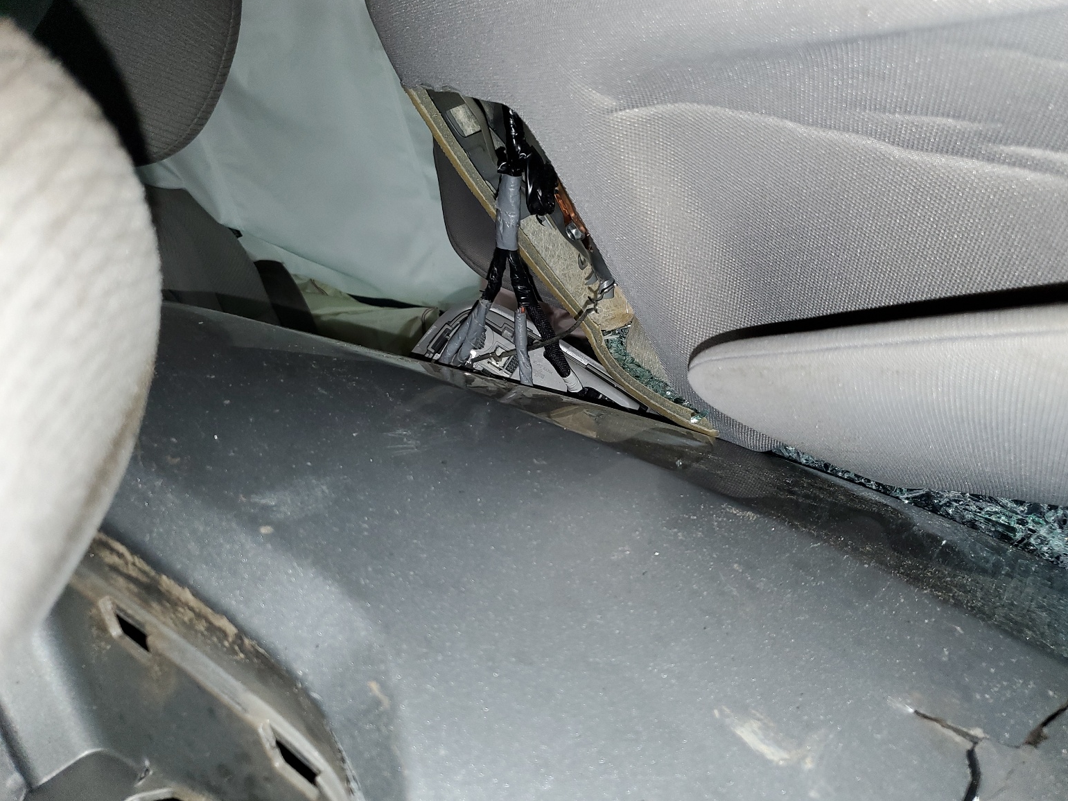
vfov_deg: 51.4
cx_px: 554
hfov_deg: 65.3
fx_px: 833
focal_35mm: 27
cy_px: 397
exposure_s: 1/120
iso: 73
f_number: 1.5
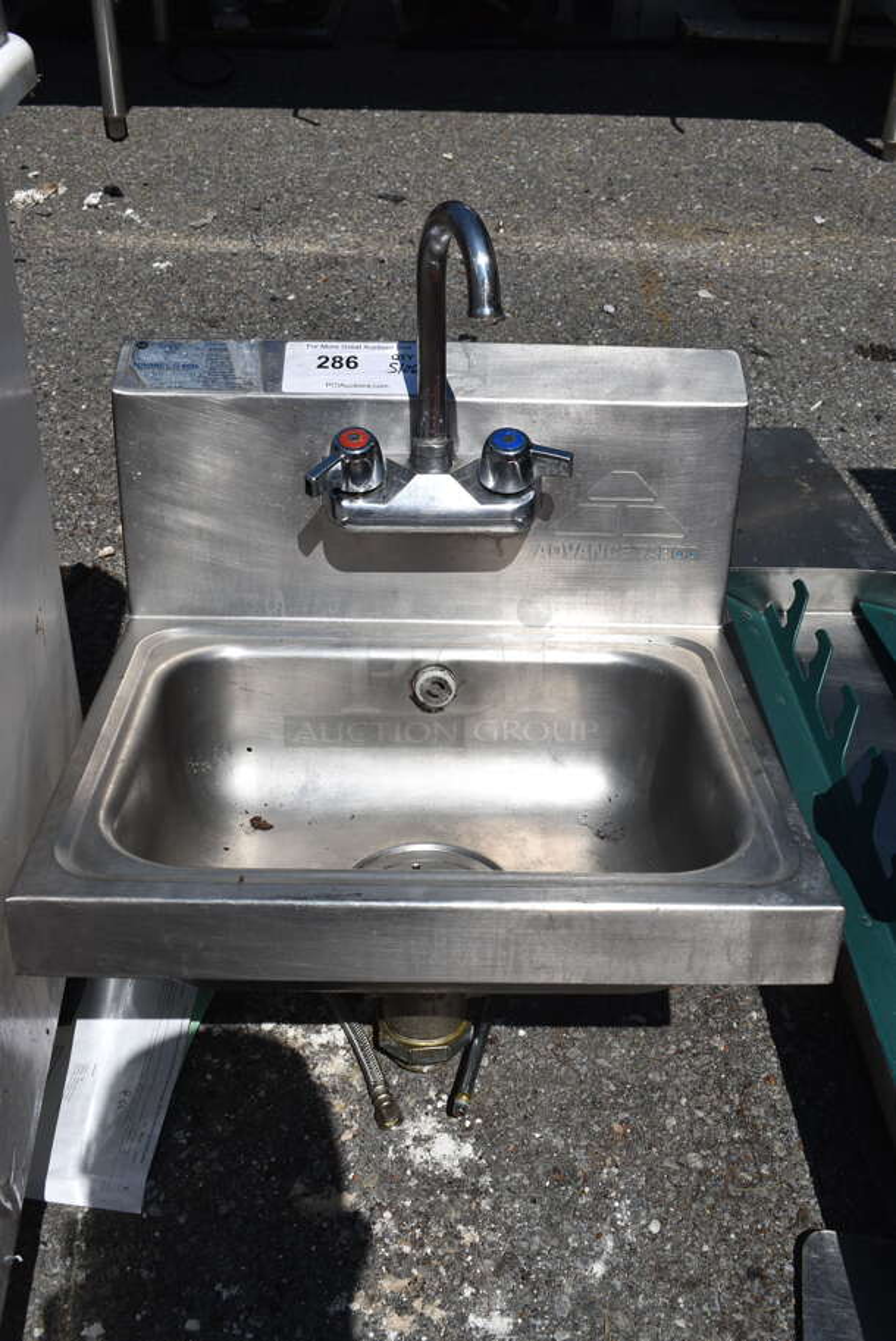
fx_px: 1342
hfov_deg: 36.9
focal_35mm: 36
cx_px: 448
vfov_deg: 53.1
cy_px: 670
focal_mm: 24
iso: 100
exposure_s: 1/500
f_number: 11
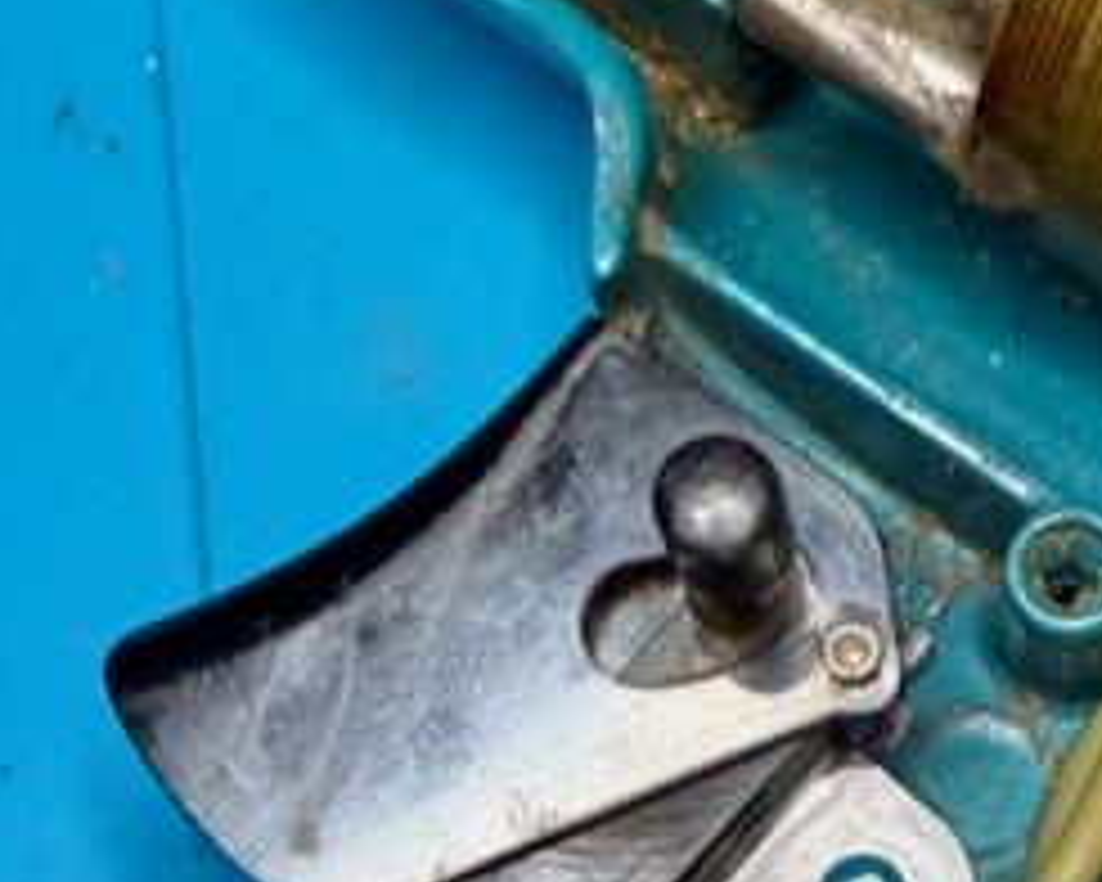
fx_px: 3196
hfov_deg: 19.1
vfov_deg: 15.5
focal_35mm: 98
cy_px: 837
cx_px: 1062
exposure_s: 1/121
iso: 250
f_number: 2.2
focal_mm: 2.22
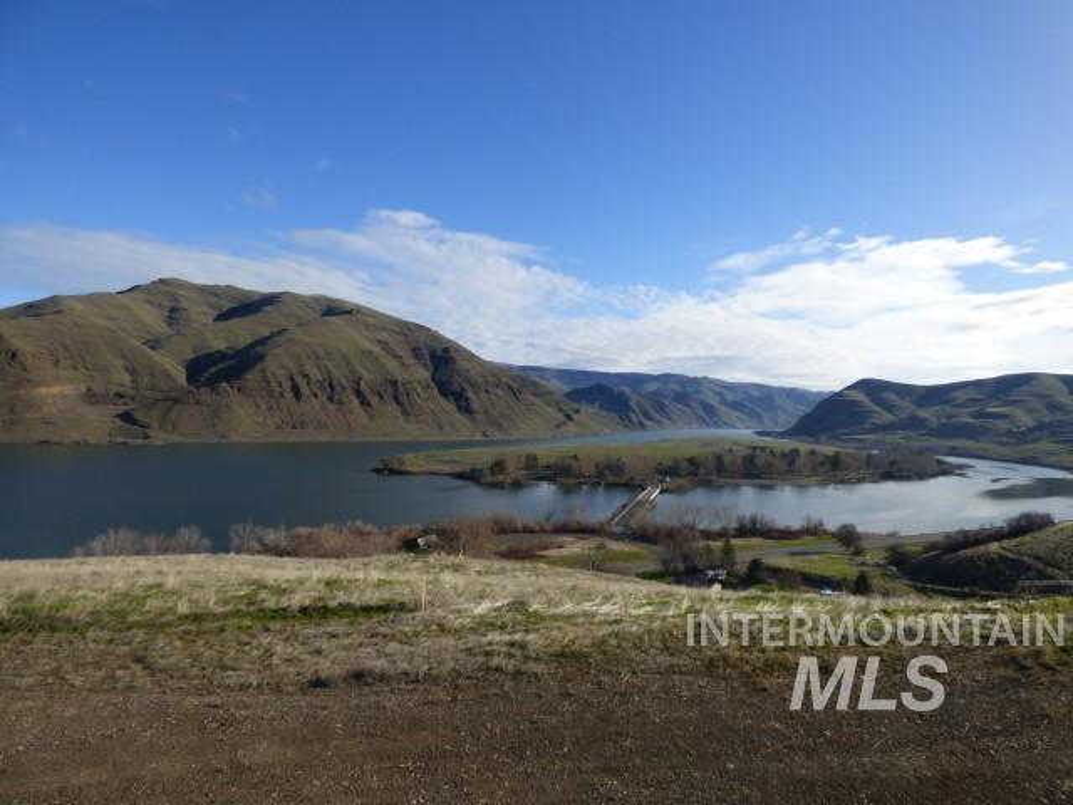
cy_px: 402
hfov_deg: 81.7
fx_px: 620
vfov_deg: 66.0
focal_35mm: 20
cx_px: 536
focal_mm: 3.58
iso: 100
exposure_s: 1/1600
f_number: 2.8
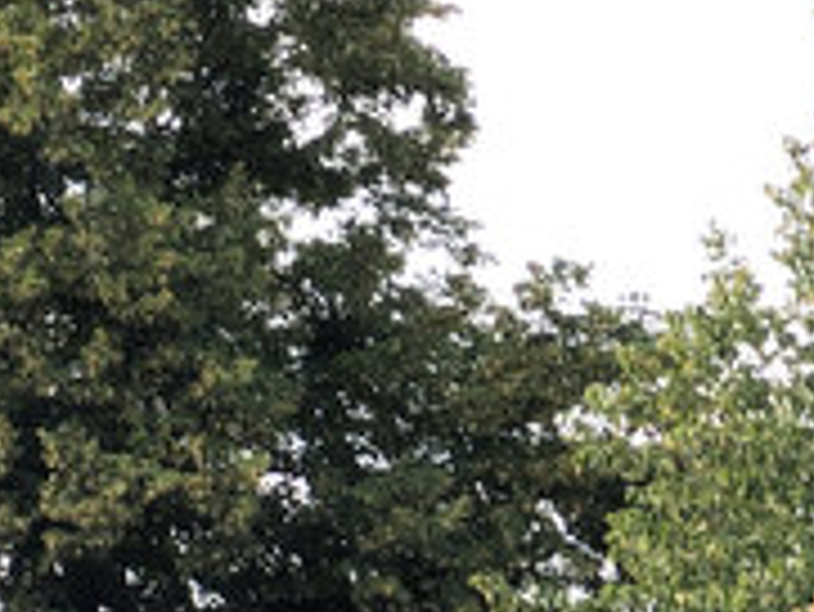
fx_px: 5177
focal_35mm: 220
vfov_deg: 6.7
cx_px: -288
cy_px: 972
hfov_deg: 8.8
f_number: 2.8
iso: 20
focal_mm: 6.6
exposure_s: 1/121
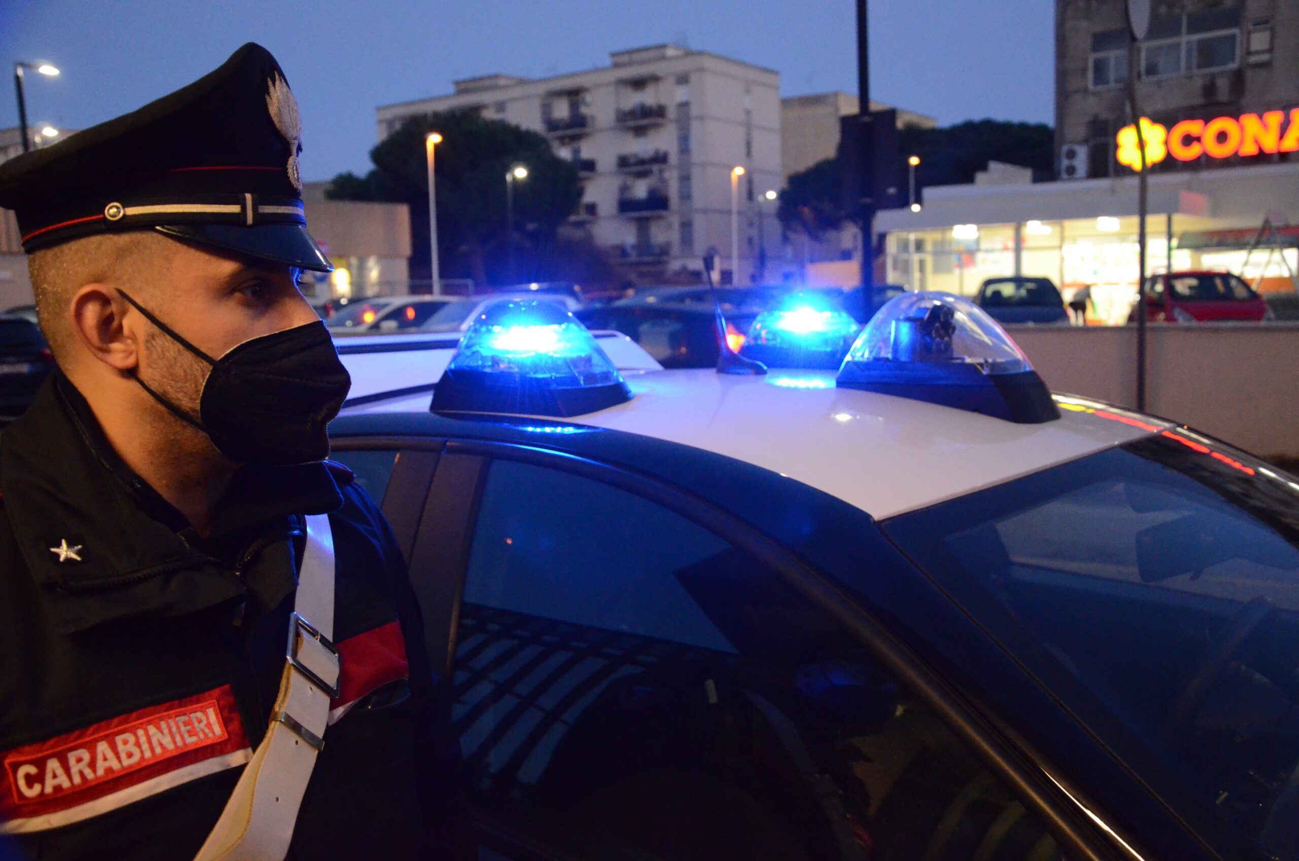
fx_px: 1296
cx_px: 650
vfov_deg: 36.7
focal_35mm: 36
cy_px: 430
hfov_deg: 53.2
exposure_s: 1/100
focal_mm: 24
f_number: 3.8
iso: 5000
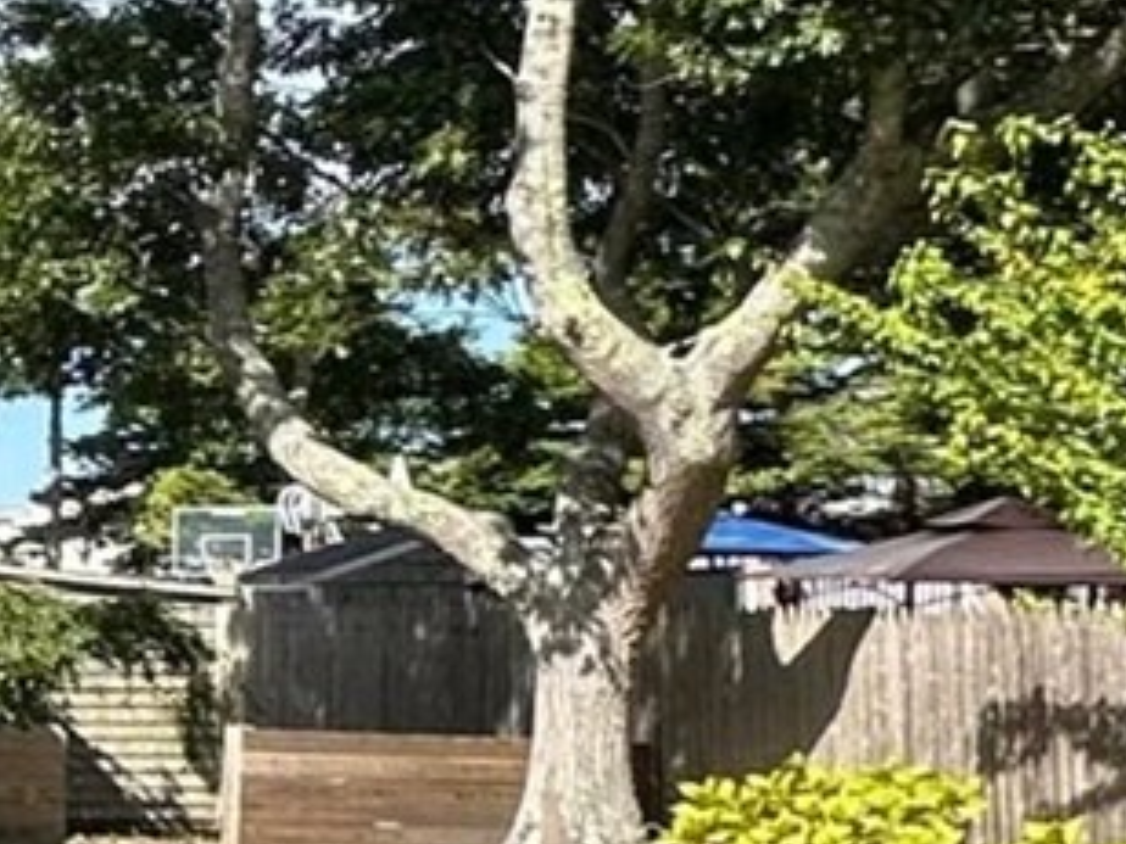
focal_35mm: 93
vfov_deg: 15.8
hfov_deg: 14.2
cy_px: 610
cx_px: -1587
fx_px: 3025
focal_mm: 2.22
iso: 50
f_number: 2.2
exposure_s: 1/1043
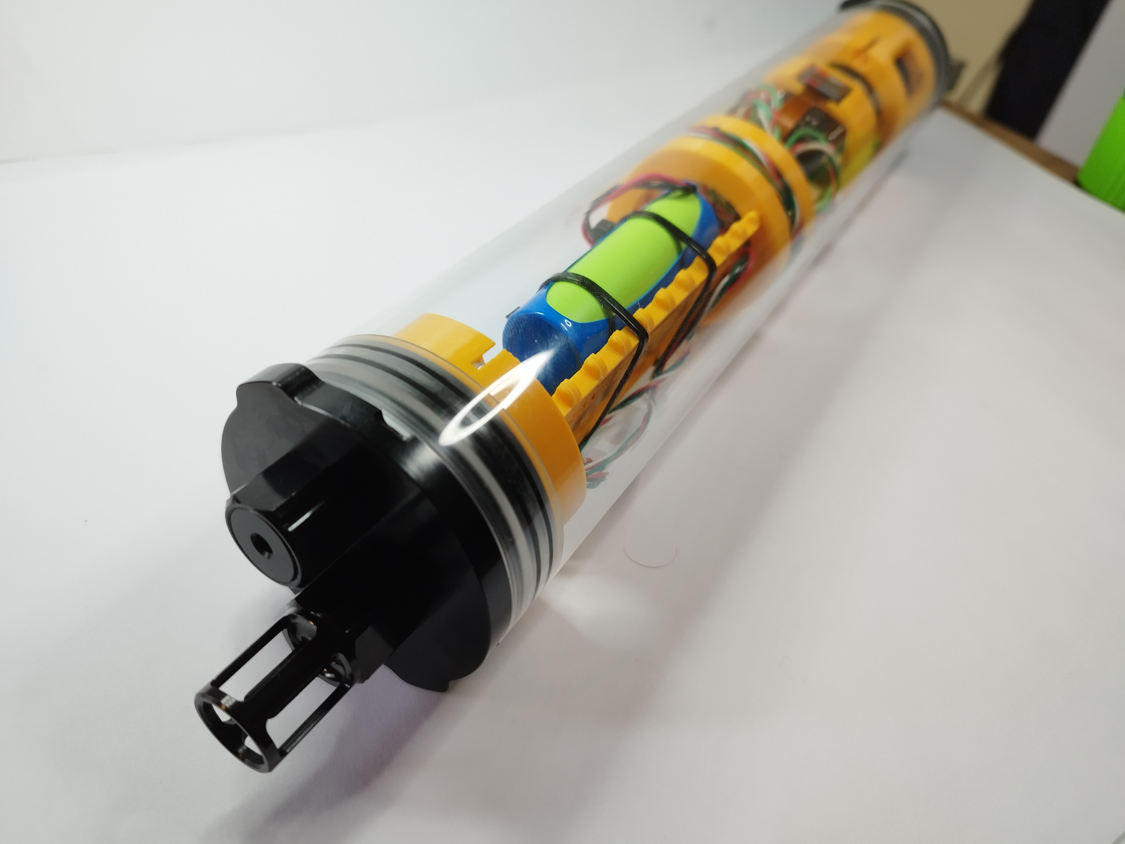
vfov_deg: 56.8
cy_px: 422
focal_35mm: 24
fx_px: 780
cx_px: 562
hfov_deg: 71.6
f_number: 1.89
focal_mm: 5.89
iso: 160
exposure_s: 1/50
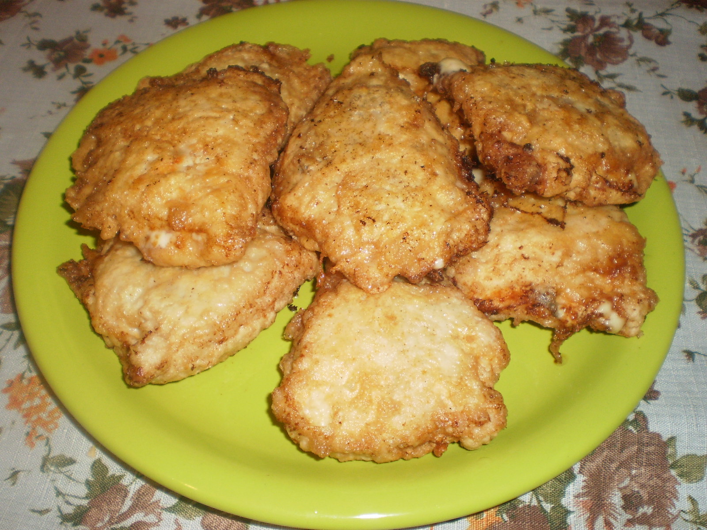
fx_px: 735
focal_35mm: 36
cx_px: 354
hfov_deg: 51.4
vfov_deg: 39.7
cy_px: 265
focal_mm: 6.3
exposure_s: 1/30
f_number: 3.1
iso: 125
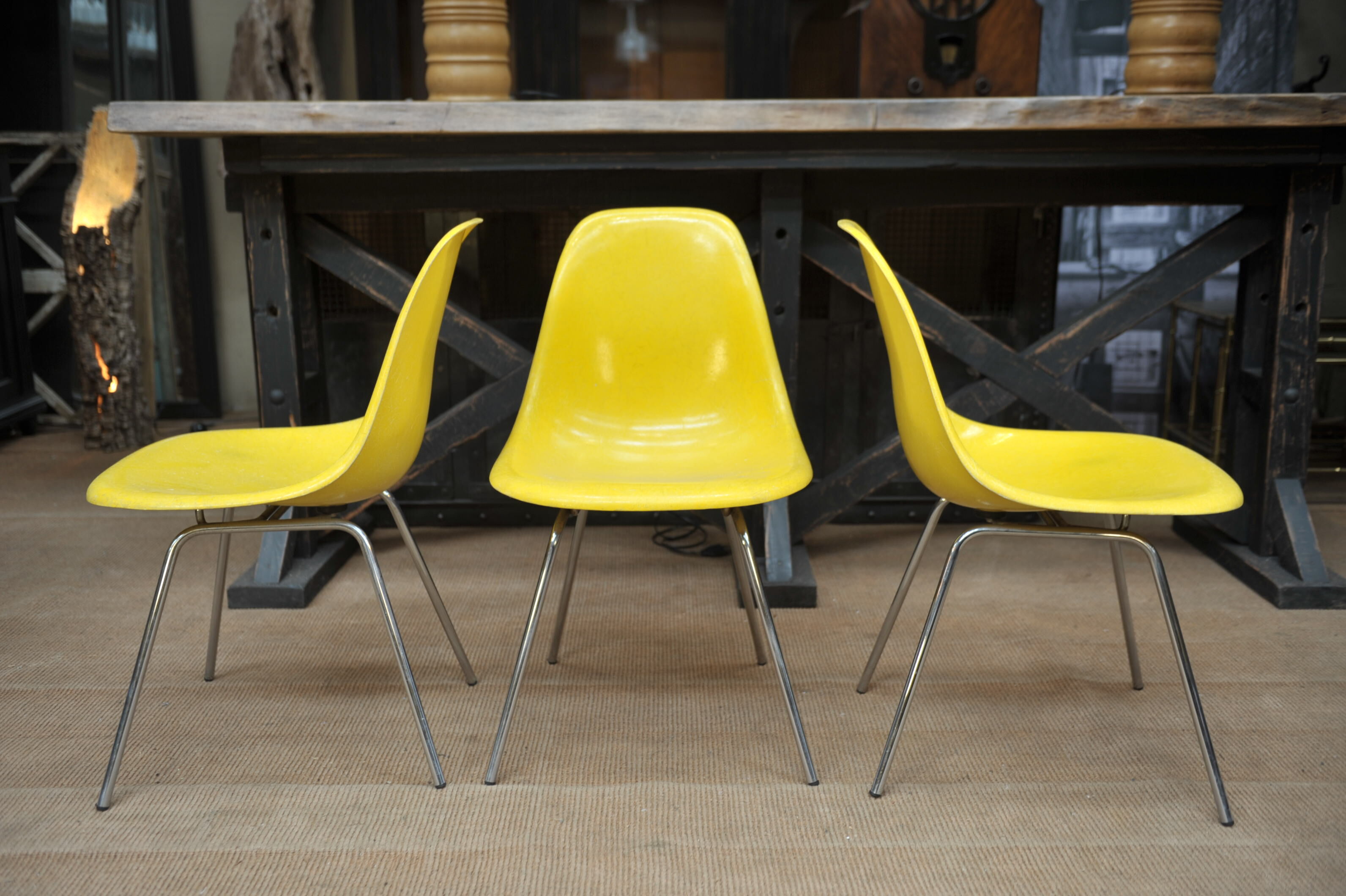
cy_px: 448
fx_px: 1345
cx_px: 673
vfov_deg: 36.8
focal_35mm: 36
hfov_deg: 53.2
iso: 200
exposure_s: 1/50
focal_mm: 36
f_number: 3.2
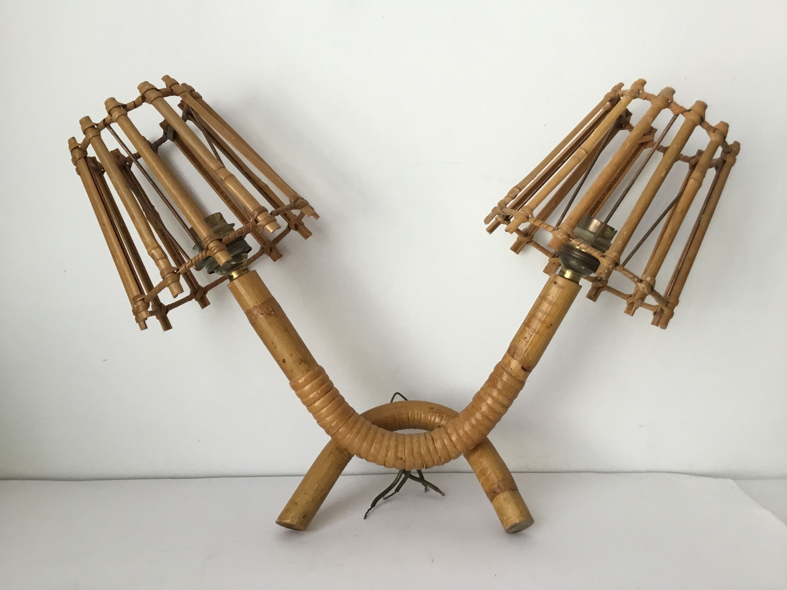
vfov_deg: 45.4
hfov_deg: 58.4
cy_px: 295
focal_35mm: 31
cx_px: 394
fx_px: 705
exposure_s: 1/33
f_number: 2.4
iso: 32
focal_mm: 3.3
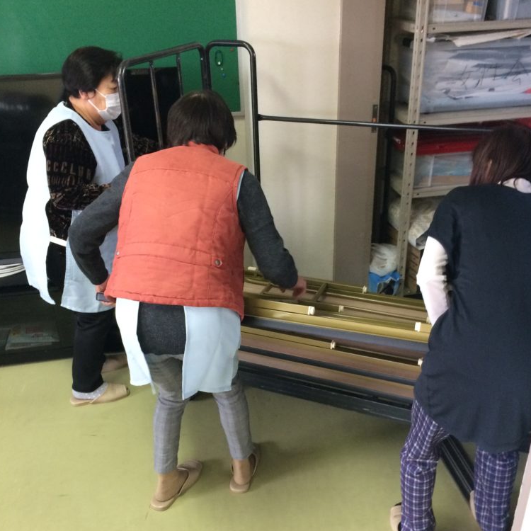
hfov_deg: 47.2
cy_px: 312
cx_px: 263
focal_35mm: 35
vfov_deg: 47.0
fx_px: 607
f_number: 2.2
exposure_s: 1/30
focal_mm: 4.15
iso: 160
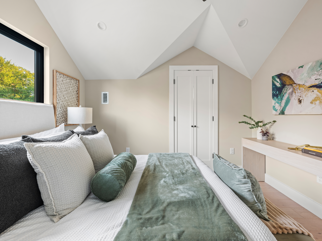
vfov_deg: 78.1
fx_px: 149
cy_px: 120
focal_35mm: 16
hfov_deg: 94.5
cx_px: 161
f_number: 13
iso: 400
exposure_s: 3
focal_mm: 20
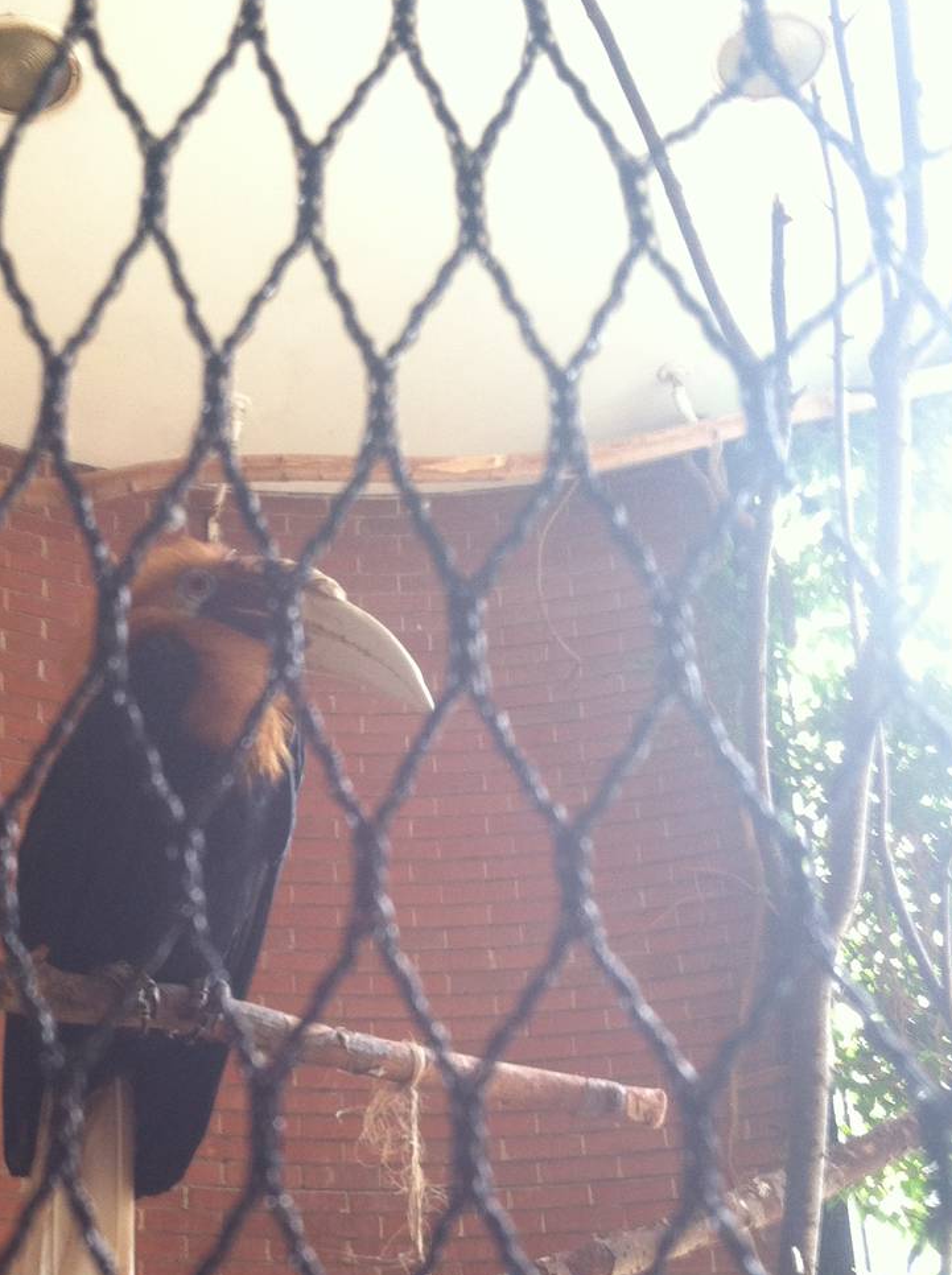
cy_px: 998
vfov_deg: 32.5
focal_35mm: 58
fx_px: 2133
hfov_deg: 24.9
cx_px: 259
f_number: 2.8
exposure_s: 1/20
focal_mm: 3.85
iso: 80
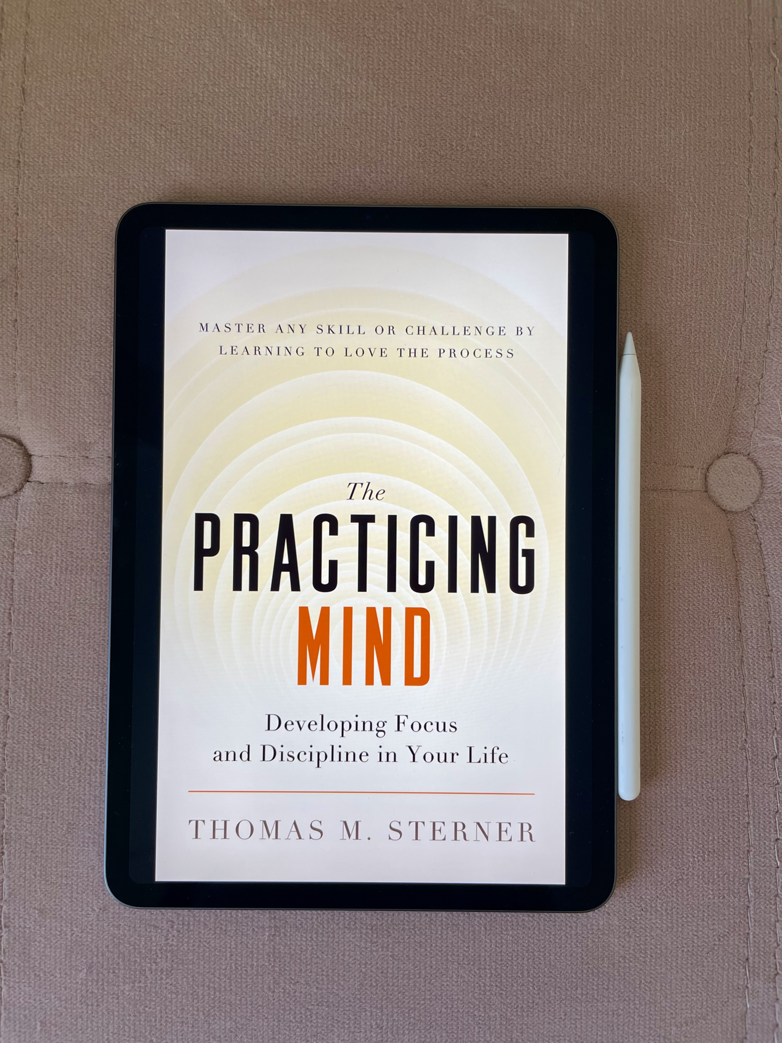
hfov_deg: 53.1
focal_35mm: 26
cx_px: 391
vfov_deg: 67.3
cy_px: 522
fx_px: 783
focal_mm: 4.2
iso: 32
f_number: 1.6
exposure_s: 1/121
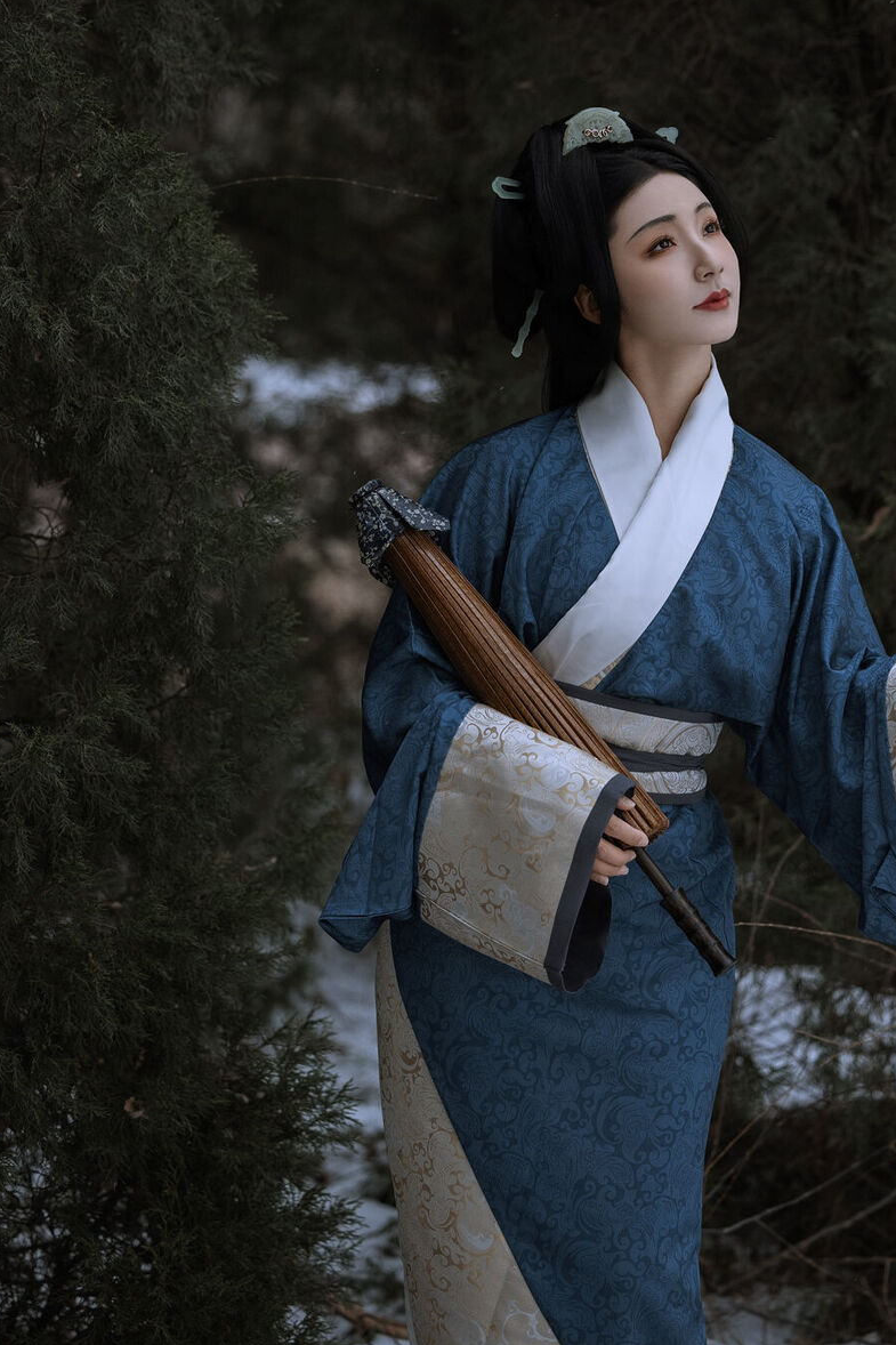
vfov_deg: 16.6
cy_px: 484
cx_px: 574
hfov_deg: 11.1
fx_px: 4593
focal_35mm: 123
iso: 100
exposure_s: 1/400
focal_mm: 92
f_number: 2.8
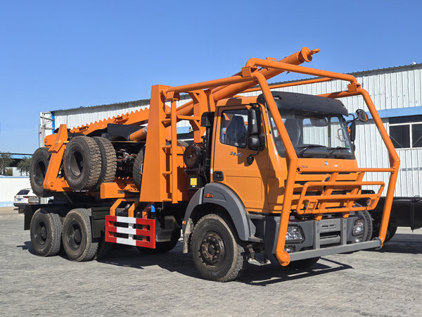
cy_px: 158
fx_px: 524
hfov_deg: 43.9
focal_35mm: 43
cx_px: 211
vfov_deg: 33.6
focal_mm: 5.75
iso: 50
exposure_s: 1/9709
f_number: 1.4
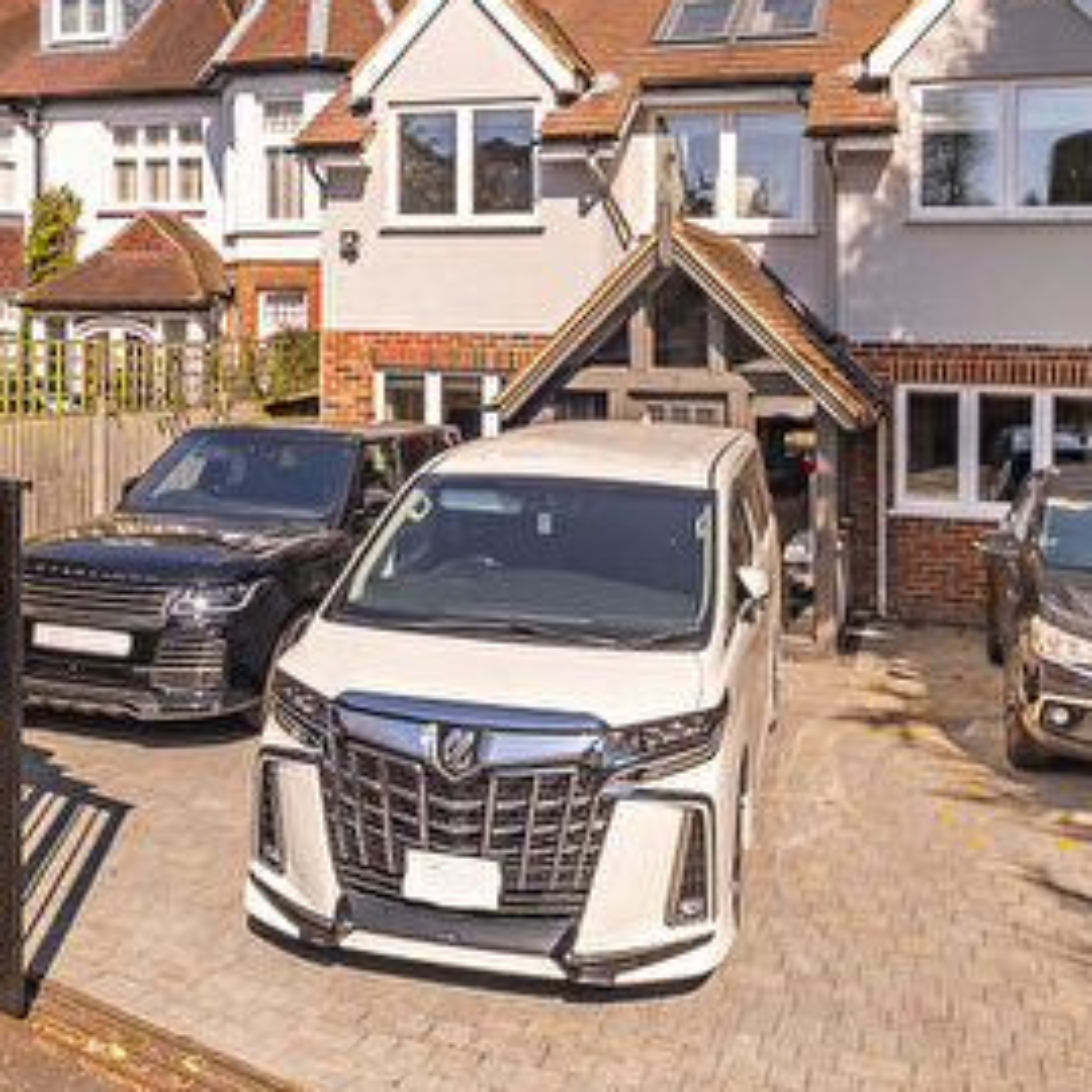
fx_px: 1178
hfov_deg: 49.7
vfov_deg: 49.4
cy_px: 435
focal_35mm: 33
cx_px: 534
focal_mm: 10
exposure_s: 1/800
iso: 320
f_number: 6.4
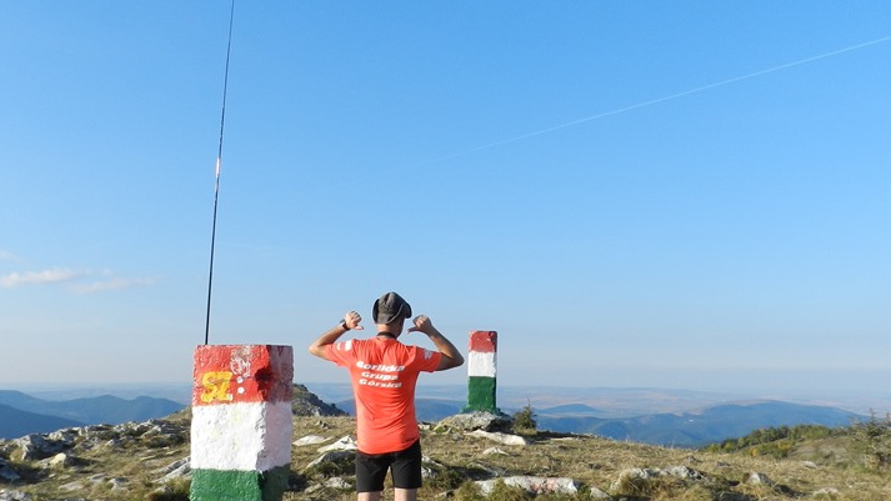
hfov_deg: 55.1
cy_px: 317
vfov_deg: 32.7
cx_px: 386
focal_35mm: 36
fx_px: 850
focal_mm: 4
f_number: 4
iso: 160
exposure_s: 1/640
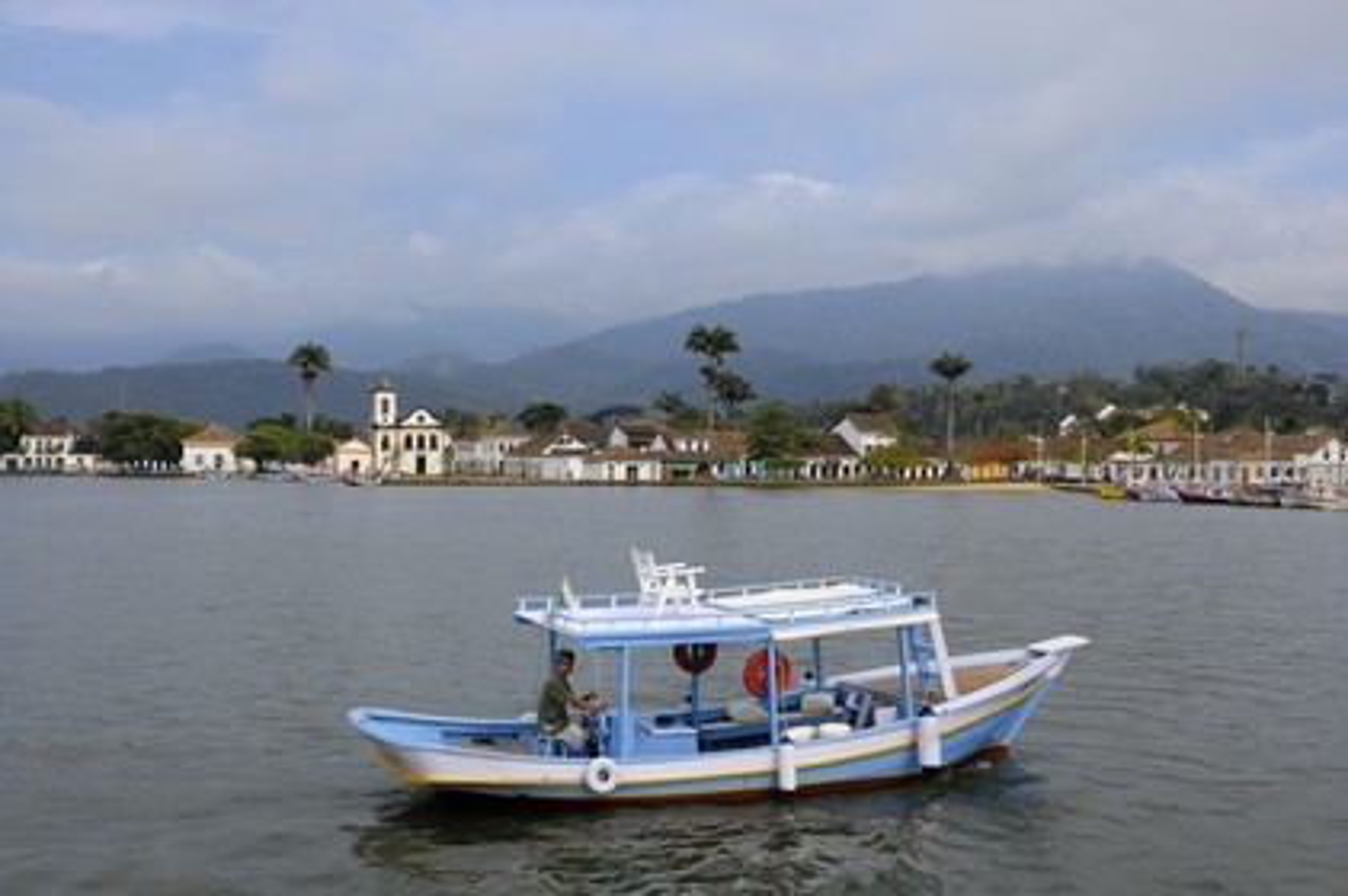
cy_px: 448
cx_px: 674
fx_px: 1571
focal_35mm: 42
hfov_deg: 46.4
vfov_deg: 31.8
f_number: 9.5
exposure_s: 1/160
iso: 100
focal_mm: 28
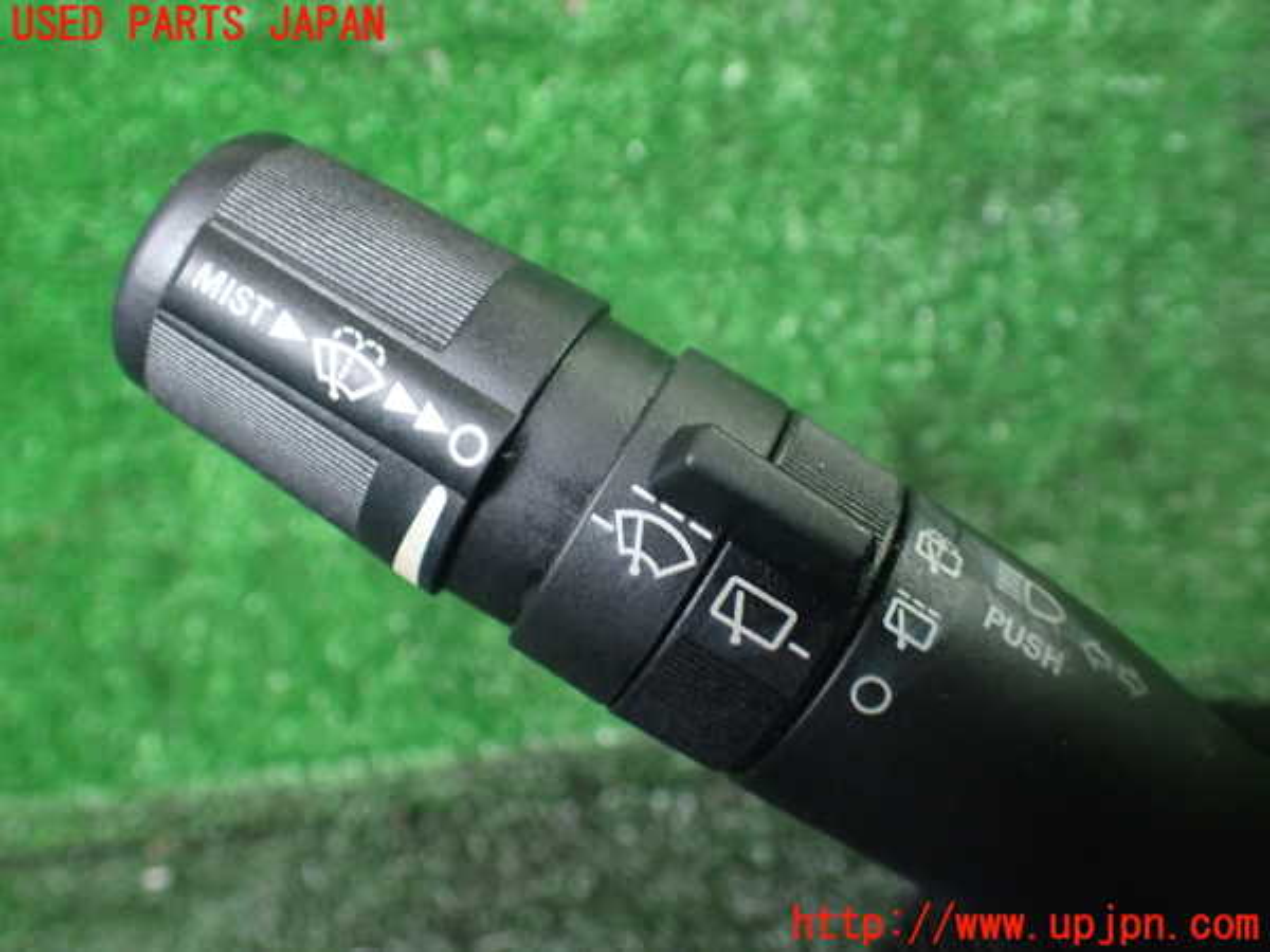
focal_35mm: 30
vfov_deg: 46.8
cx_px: 635
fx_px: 1101
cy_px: 476
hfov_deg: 60.0
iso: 800
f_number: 2.3
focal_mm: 5.4
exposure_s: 1/30
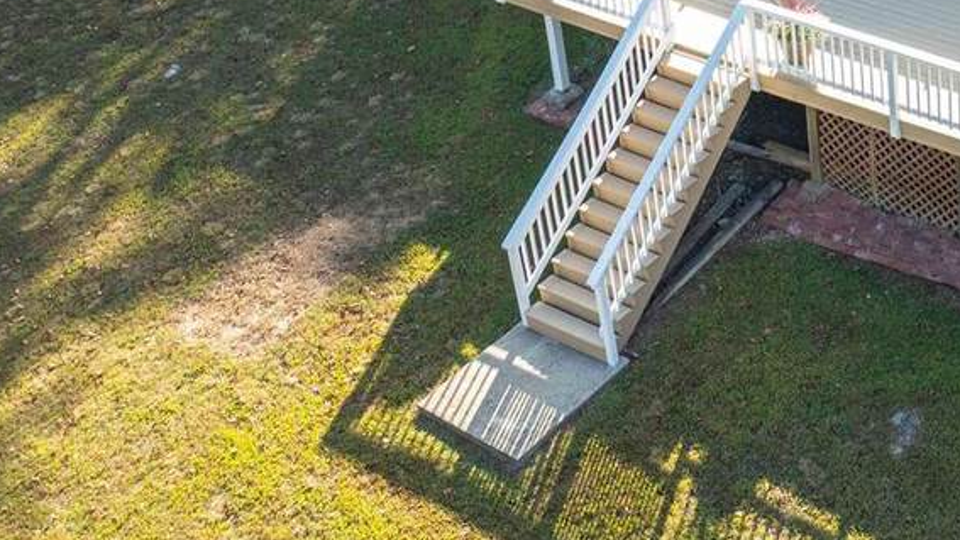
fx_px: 1502
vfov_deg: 19.1
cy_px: -137
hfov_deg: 31.5
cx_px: 1050
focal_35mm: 59
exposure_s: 1/320
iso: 120
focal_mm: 12.29
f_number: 2.8
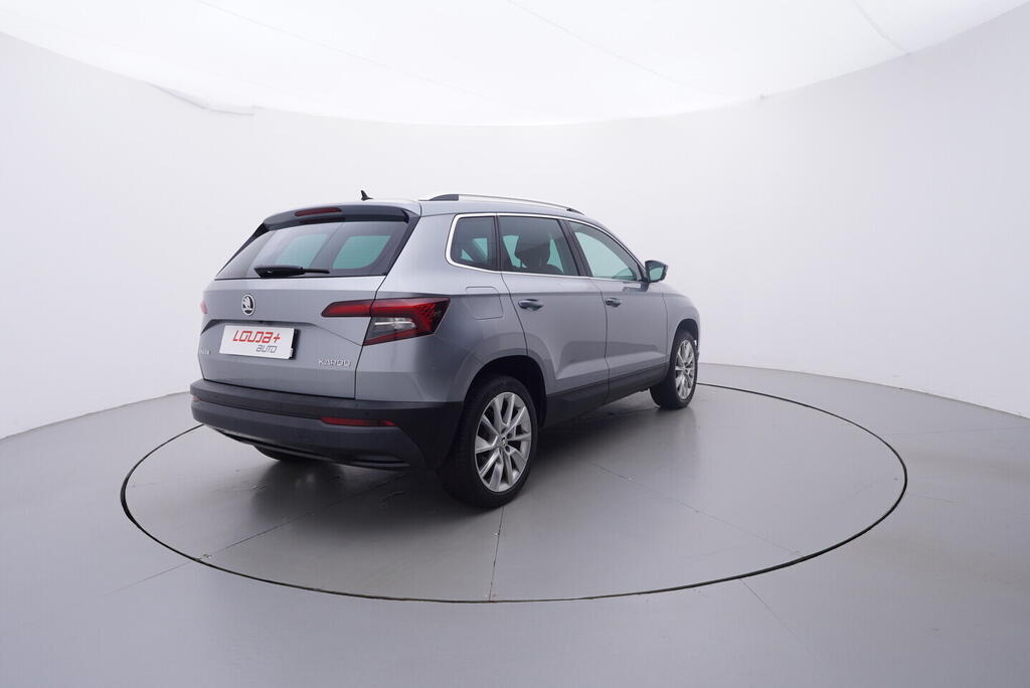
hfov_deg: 77.3
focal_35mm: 22
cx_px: 515
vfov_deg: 56.2
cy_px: 344
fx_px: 644
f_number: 5
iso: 200
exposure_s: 1/80
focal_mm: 15
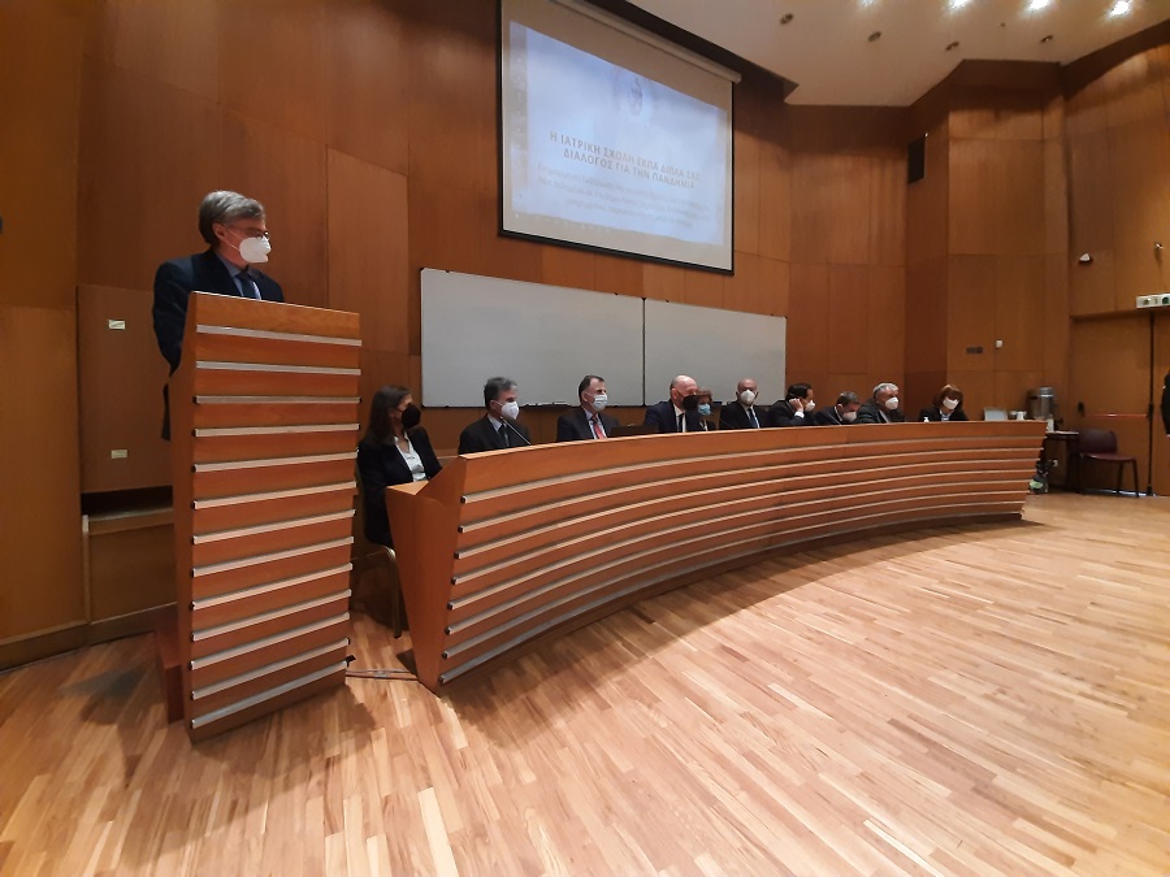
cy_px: 438
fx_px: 439
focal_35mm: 13
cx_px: 585
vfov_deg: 89.9
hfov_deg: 106.2
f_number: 2.2
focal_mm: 1.42
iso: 320
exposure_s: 1/25
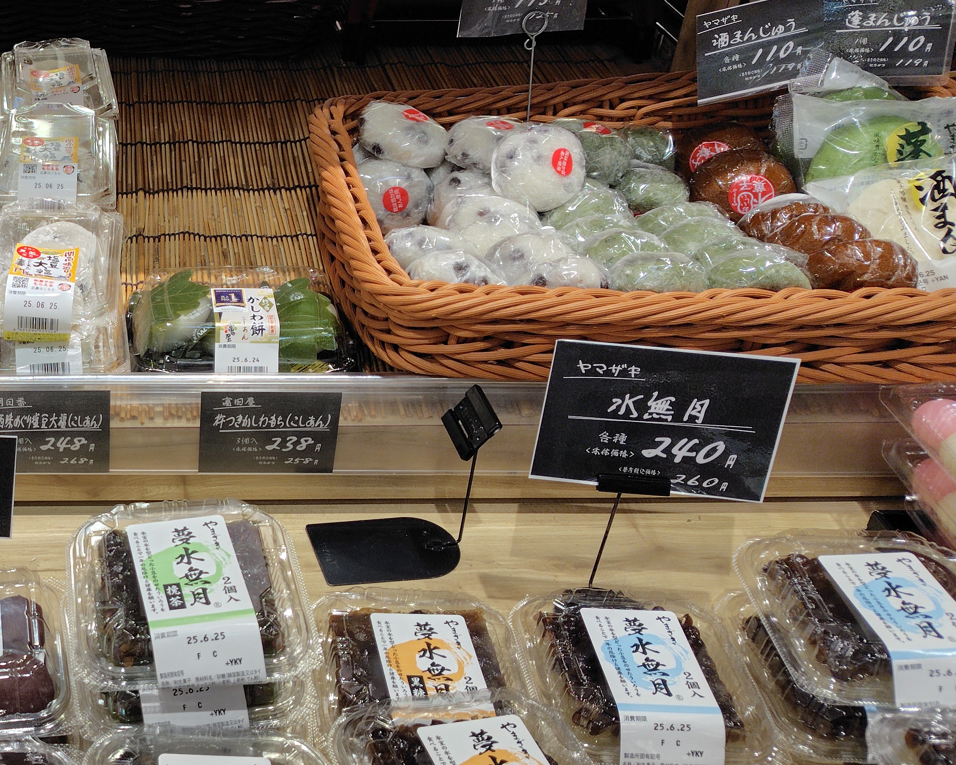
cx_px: 10
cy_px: 336
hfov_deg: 37.1
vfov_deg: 33.4
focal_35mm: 45
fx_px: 1273
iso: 114
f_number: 1.9
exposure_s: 1/120
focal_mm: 5.6
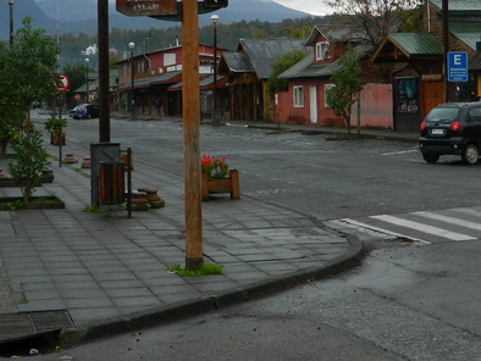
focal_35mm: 71
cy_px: 26
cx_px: 178
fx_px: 987
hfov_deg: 27.3
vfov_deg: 20.3
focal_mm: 6.2
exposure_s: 1/100
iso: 80
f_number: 3.3
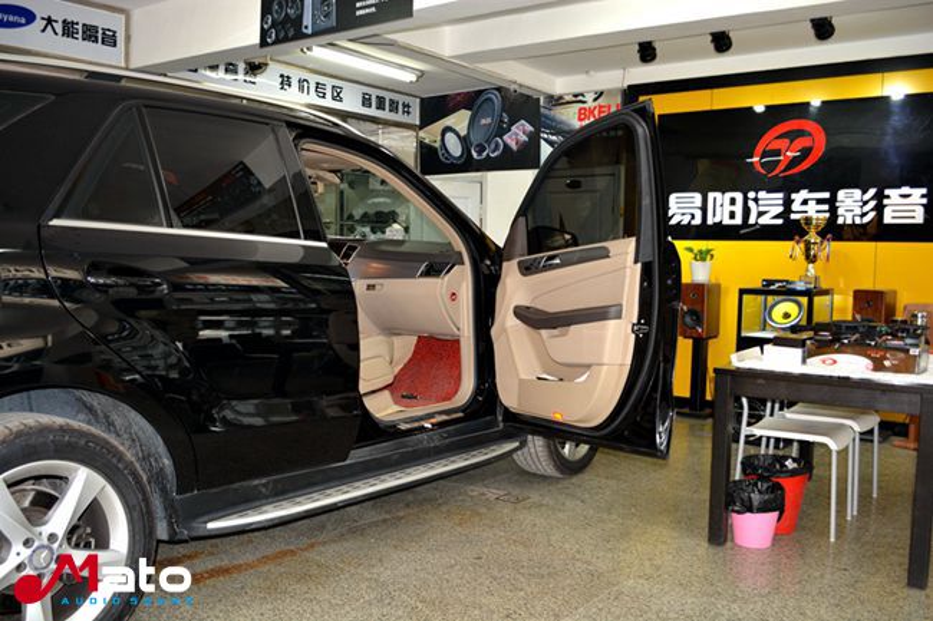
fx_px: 855
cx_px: 466
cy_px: 310
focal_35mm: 33
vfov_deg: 39.9
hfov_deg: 57.2
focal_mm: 22
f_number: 3.8
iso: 560
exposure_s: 1/60
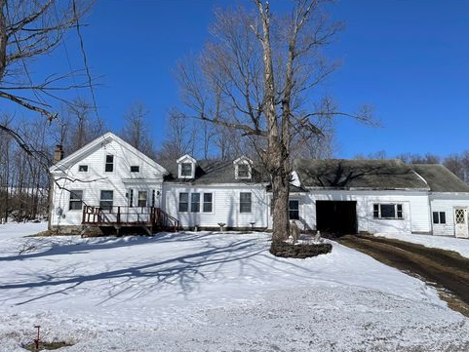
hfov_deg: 65.3
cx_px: 234
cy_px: 178
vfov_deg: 51.4
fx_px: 366
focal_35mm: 27
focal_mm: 4.2
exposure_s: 1/9091
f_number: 1.6
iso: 32
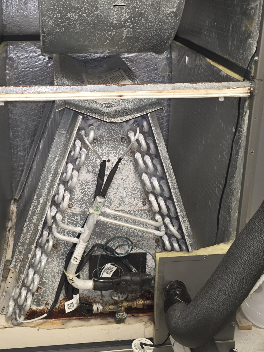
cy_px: 118
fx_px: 437
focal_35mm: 43
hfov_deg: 33.3
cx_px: 89
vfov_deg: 43.2
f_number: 1.7
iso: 1000
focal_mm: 6.3
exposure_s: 1/20
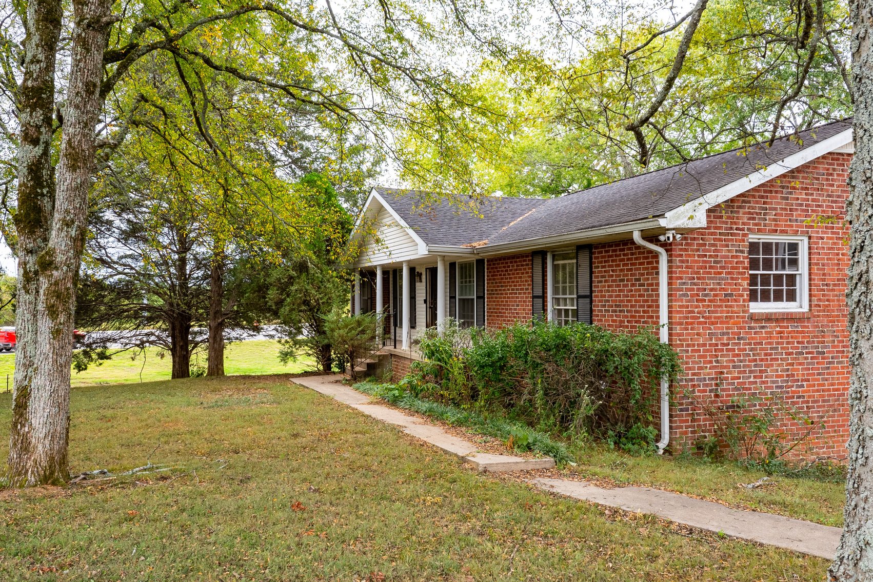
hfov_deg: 61.9
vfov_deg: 43.6
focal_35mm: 30
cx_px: 436
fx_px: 728
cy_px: 291
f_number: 9
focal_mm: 20
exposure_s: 1/320
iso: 400
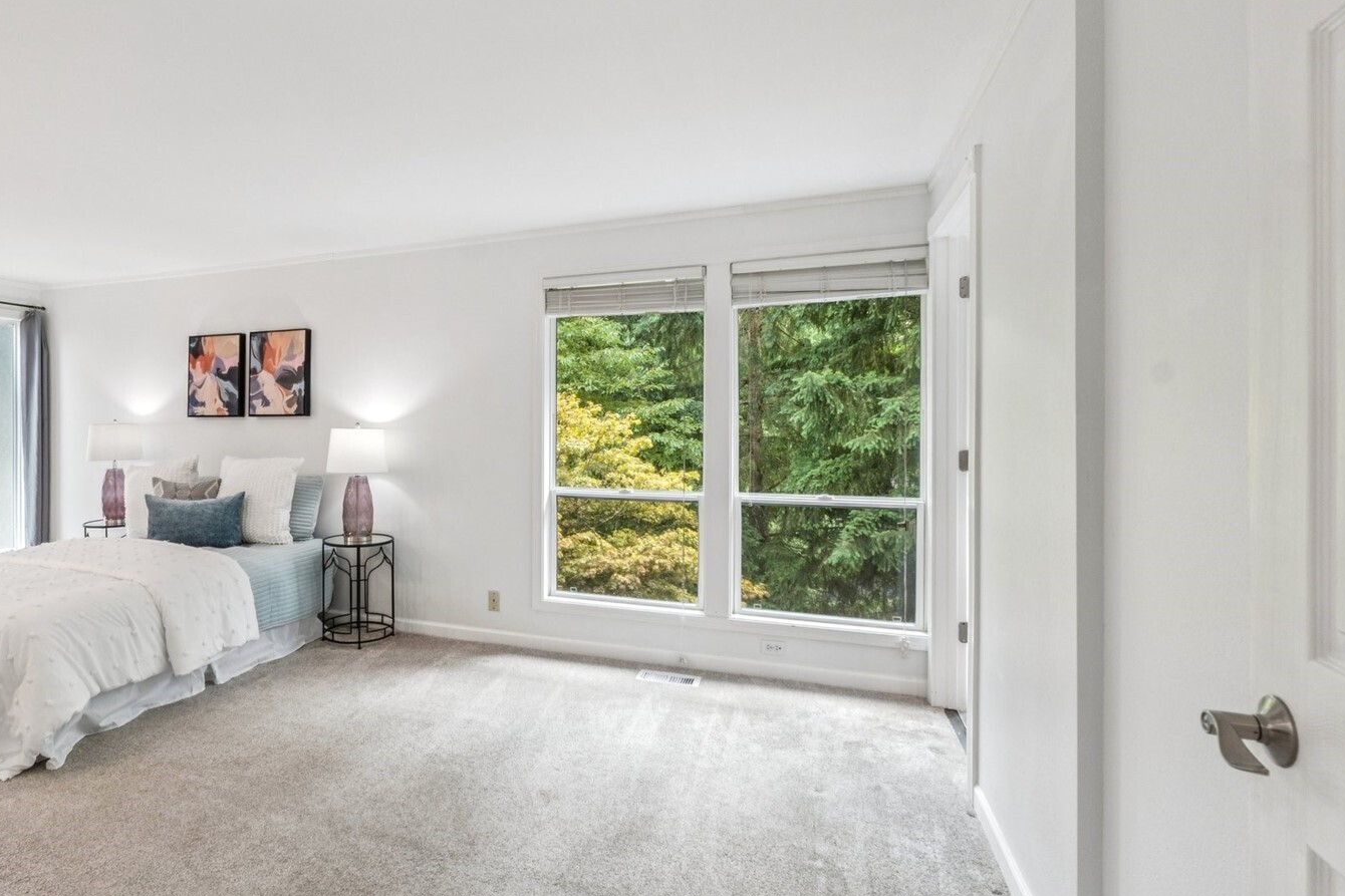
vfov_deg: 64.4
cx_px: 507
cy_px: 400
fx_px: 710
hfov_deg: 85.3
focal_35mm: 19
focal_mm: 10
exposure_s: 1/8
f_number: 9
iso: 250
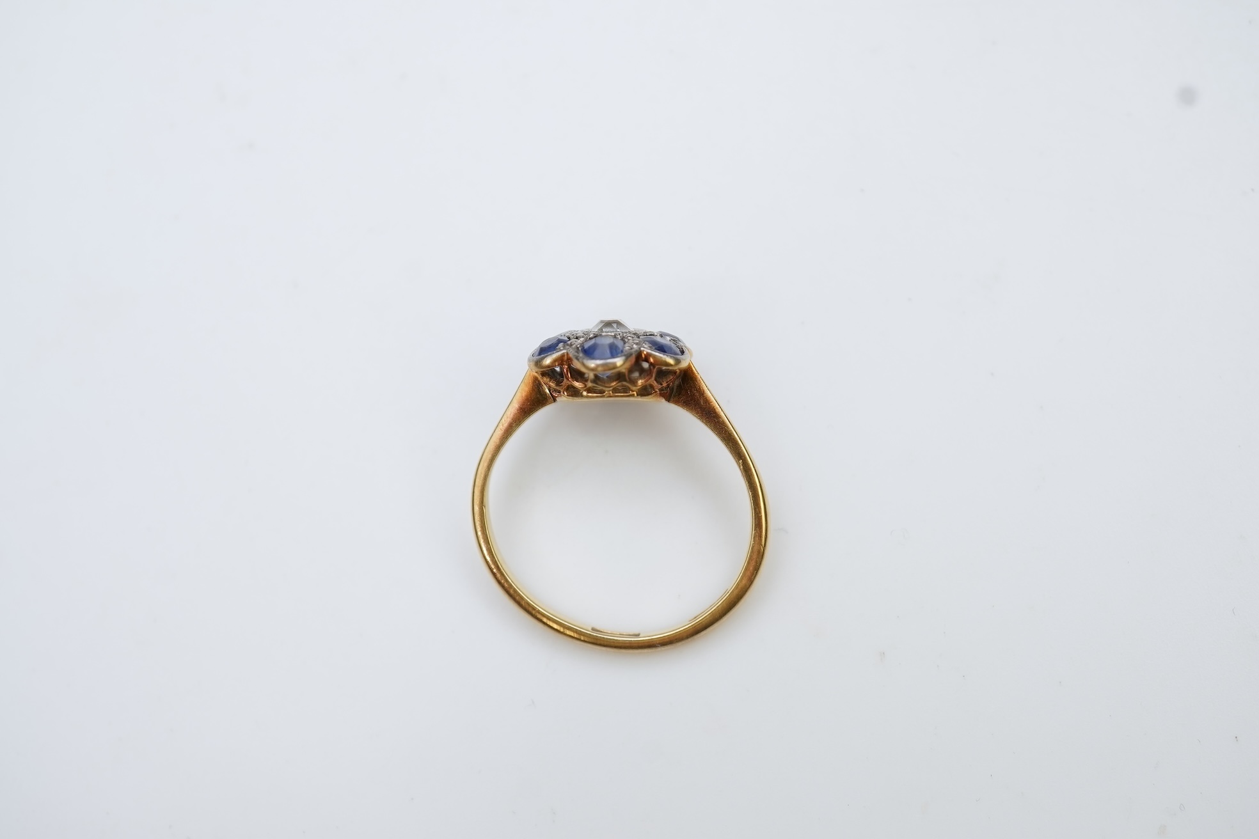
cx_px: 630
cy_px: 420
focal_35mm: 45
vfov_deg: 29.9
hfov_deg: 43.6
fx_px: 1574
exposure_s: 1/25
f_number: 11
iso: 250
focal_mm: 30
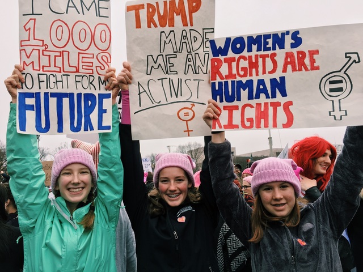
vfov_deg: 48.2
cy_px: 136
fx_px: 304
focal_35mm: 29
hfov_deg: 61.7
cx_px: 182
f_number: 2.2
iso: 25
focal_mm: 4.15
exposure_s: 1/229
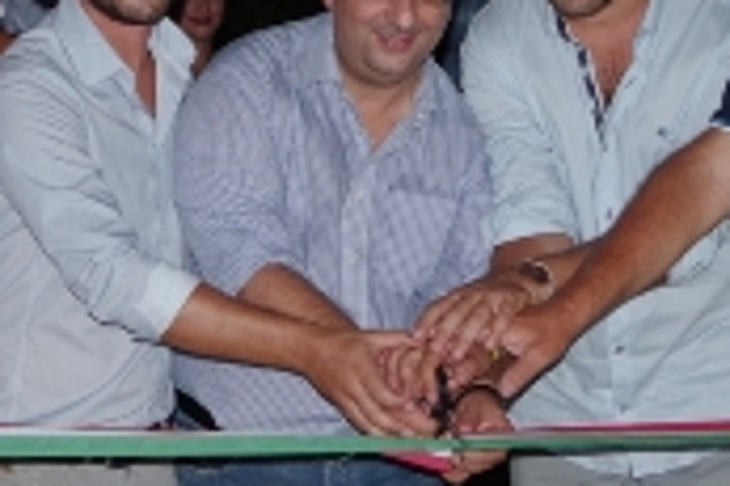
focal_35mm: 135
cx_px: 329
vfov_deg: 10.1
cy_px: 209
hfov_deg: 15.2
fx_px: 2735
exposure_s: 1/80
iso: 800
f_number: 4.5
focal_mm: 35
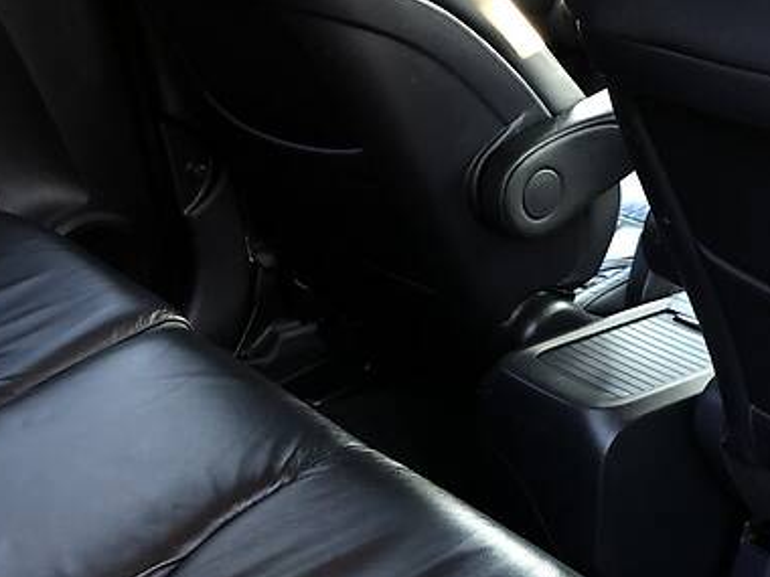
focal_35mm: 59
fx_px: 1312
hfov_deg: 32.5
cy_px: 472
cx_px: 492
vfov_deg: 24.4
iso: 100
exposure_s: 1/12
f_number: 1.8
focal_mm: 4
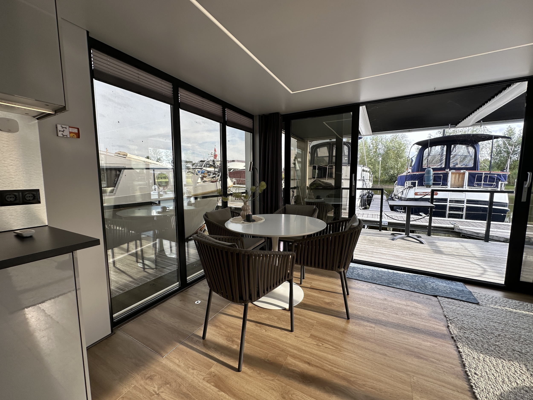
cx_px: 266
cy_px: 200
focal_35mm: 14
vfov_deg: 85.7
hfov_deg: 102.1
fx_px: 216
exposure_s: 1/300
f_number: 2.2
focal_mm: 2.22
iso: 50
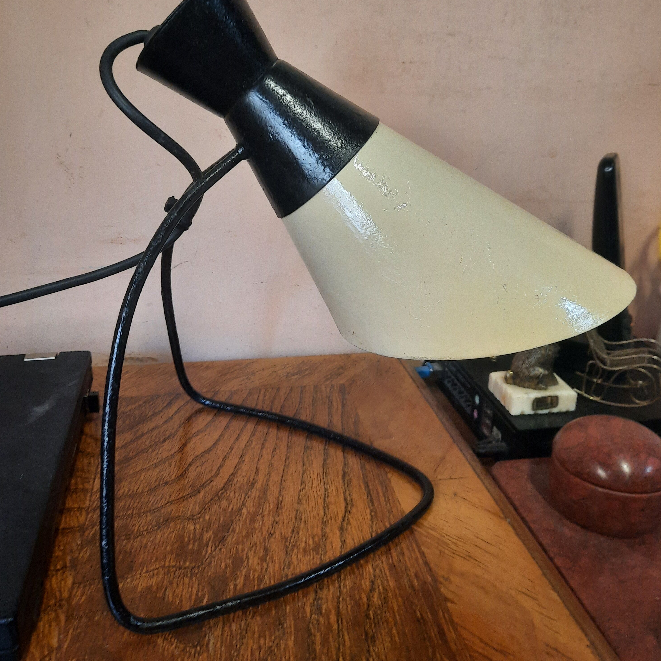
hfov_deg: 54.0
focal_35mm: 30
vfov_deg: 53.8
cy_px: 281
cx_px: 327
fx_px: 648
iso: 320
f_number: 2
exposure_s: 1/33
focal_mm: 4.6
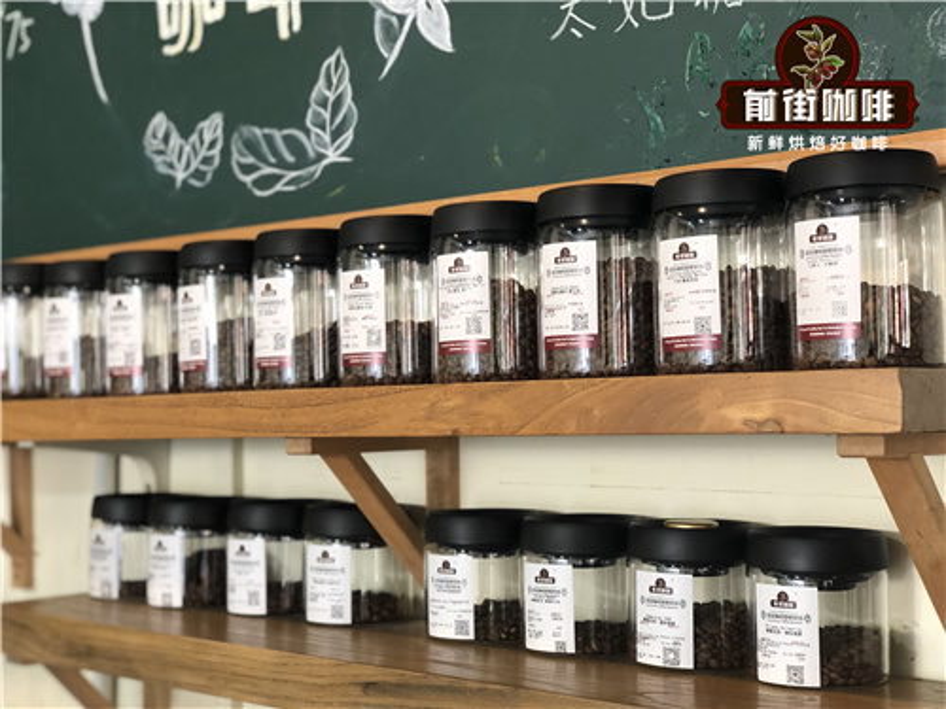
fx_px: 1421
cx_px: 473
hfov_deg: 36.8
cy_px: 354
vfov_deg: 28.0
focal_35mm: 52
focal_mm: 6
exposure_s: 1/25
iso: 160
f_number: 2.4
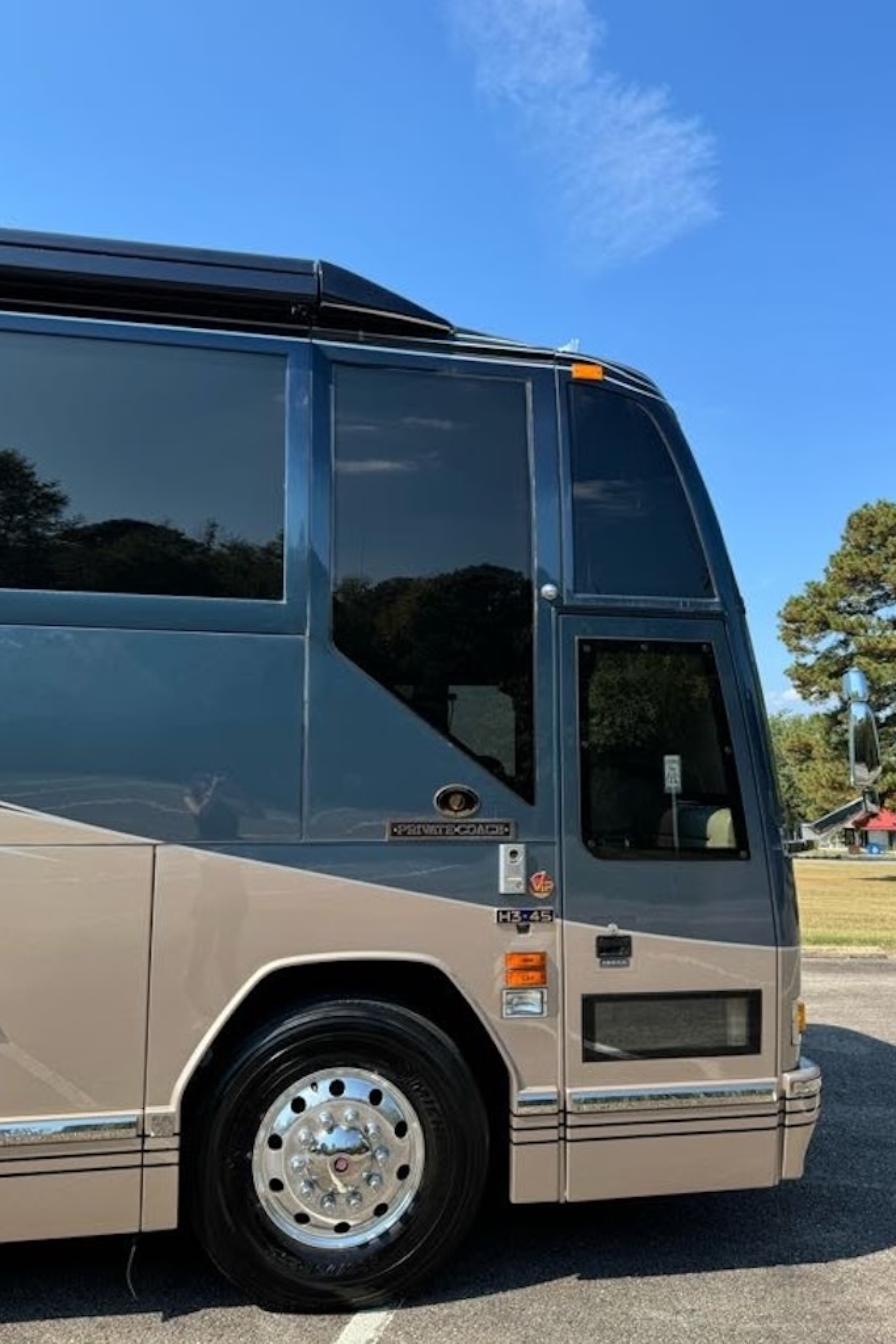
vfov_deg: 69.4
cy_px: 675
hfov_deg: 49.6
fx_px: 970
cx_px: 430
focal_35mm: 26
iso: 80
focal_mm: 6.76
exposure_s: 1/1980
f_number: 1.78
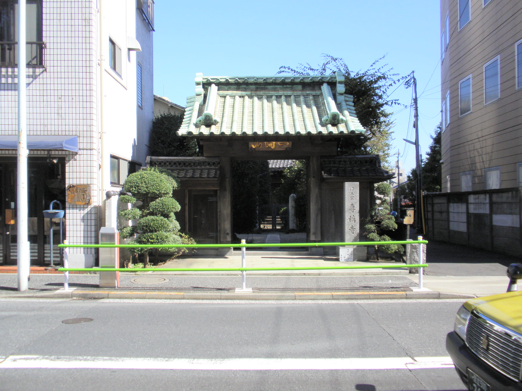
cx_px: 261
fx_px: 558
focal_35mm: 37
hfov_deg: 50.1
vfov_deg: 38.7
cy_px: 196
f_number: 3.5
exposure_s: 1/500
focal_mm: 6.6
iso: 64
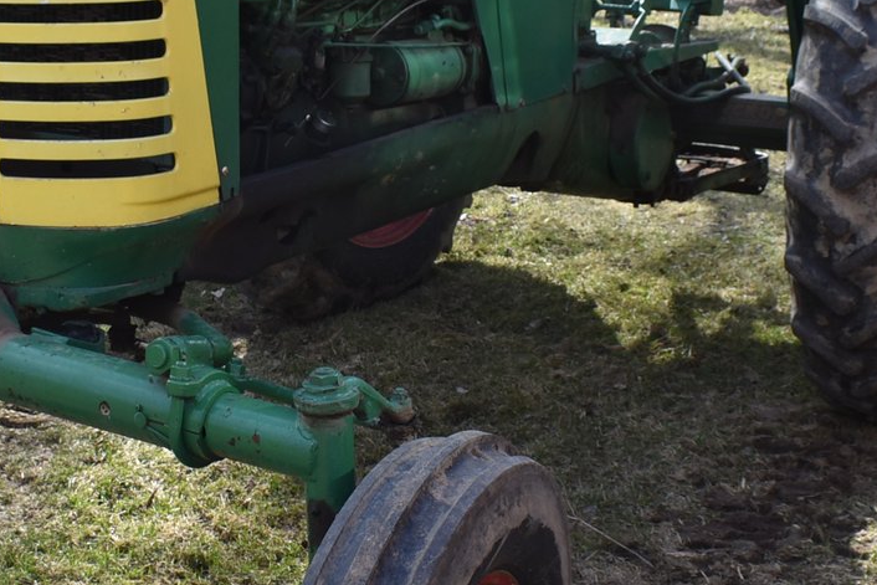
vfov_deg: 20.9
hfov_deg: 30.9
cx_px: 354
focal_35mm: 65
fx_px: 1584
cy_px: 237
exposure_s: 1/250
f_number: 7.1
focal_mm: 18
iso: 200
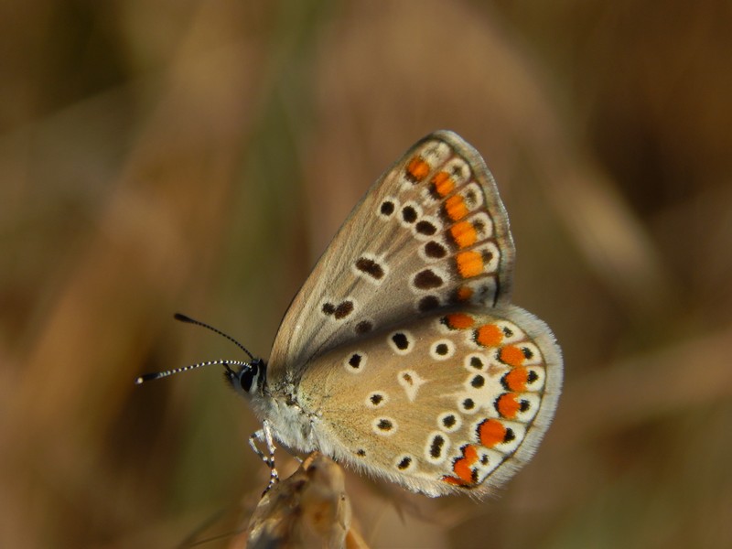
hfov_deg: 9.5
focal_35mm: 209
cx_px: 366
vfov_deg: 7.1
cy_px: 274
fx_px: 4420
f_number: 5.4
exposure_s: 1/640
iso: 125
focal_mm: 37.1
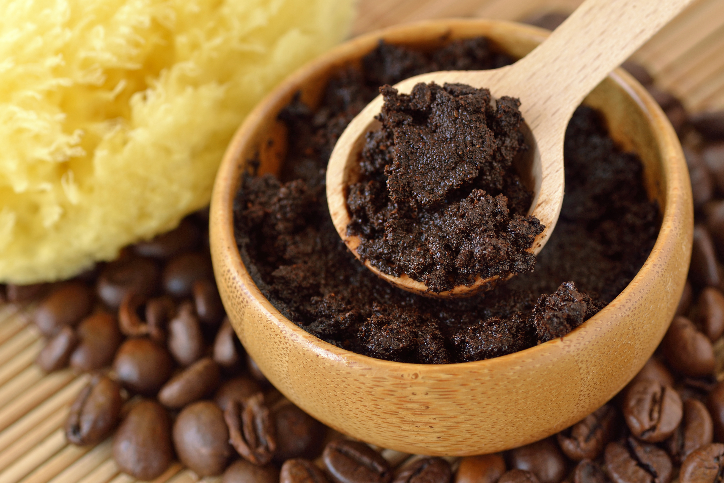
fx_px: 2715
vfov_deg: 10.2
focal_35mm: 135
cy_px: 242
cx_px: 362
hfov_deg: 15.2
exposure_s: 1/2
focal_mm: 90
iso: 100
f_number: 9
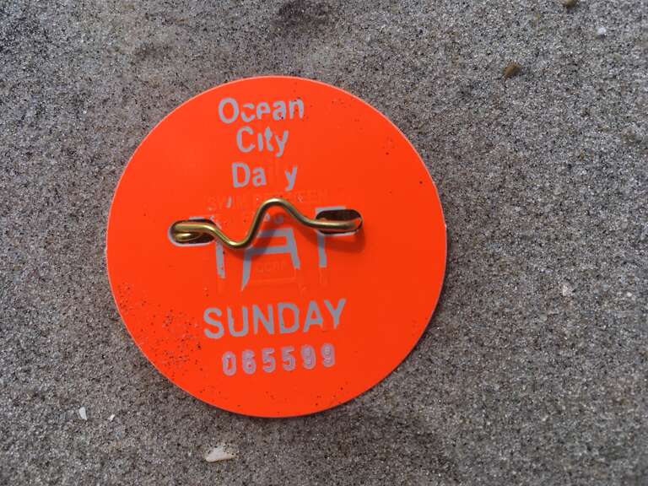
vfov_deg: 48.2
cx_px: 324
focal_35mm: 29
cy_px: 243
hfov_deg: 61.7
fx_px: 543
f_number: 2.2
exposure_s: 1/1399
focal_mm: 4.15
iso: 25
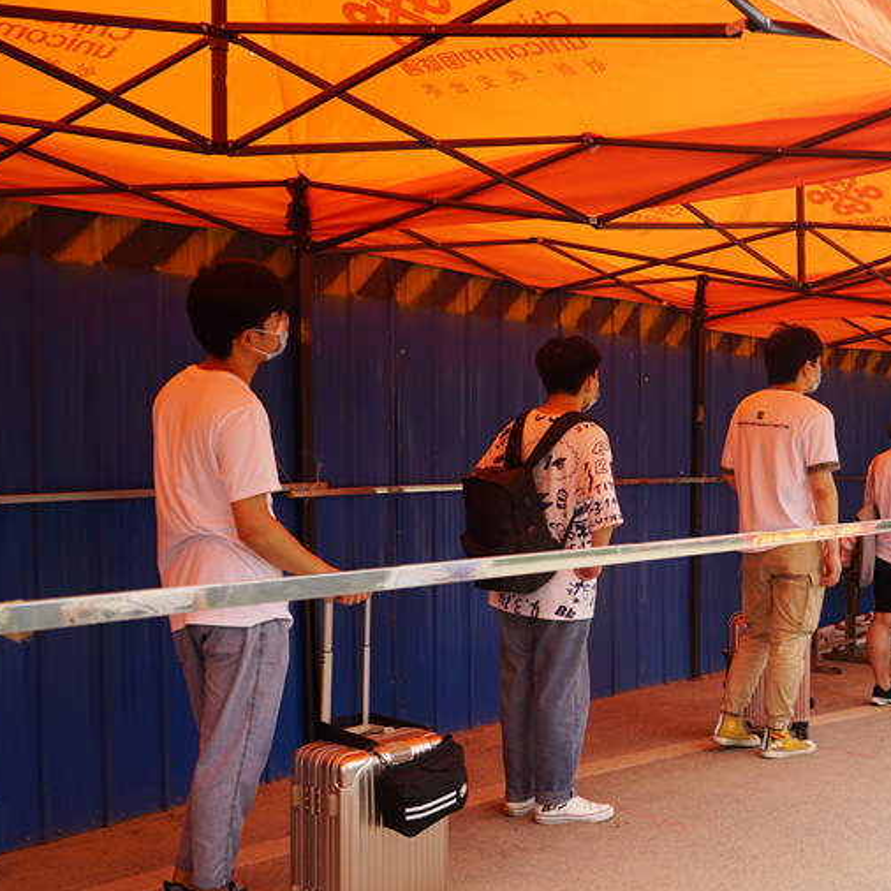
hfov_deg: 38.1
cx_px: 678
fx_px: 1252
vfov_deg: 39.2
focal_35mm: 43
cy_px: 462
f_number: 6.3
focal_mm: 32
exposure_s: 1/100
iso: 100
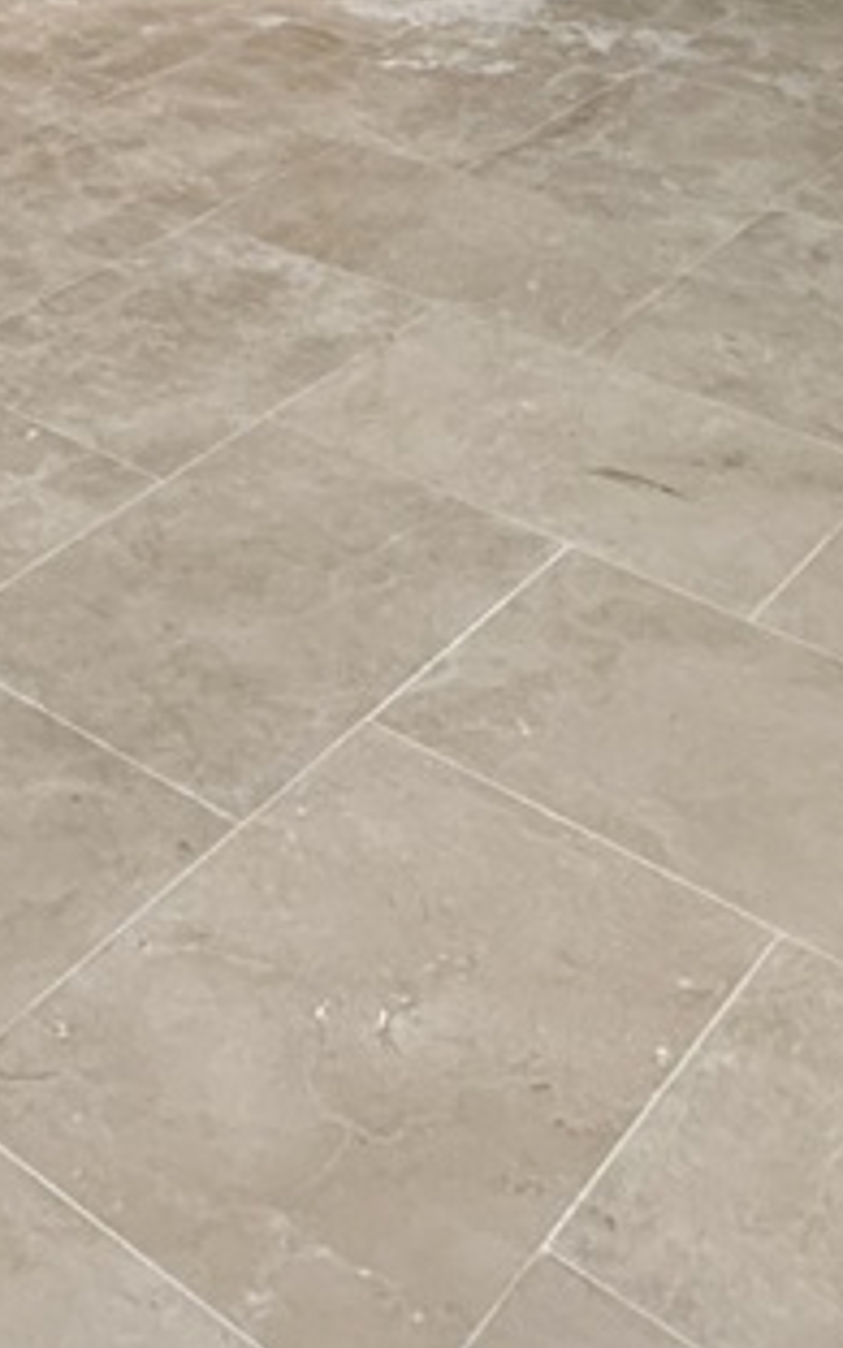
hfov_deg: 21.7
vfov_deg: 27.0
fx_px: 2095
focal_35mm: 57
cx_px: -61
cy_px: -592
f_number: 2.2
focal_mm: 2.22
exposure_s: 1/99
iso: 200
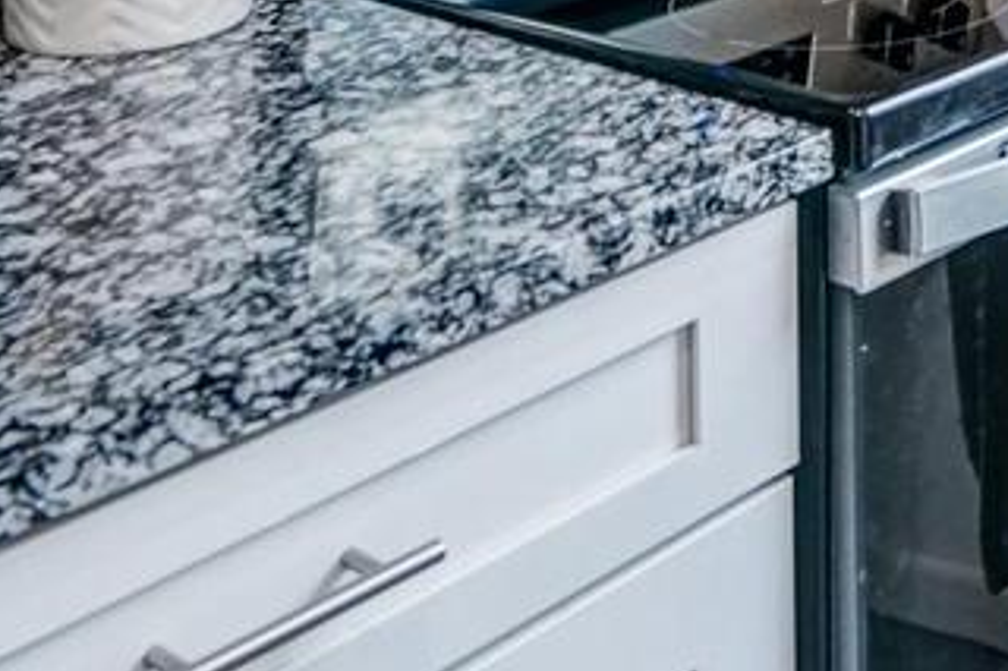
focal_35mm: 72
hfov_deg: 24.2
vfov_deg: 15.3
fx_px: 2015
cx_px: 1351
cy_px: -665
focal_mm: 16
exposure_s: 1/100
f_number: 8
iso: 1250
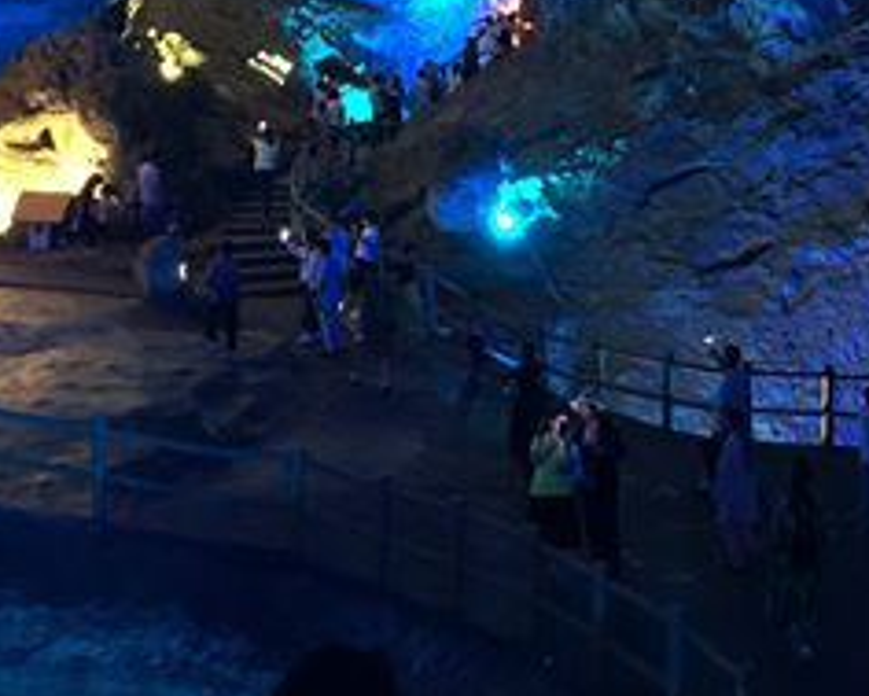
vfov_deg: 24.8
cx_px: 652
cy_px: 105
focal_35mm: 60
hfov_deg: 30.9
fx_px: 1544
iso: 200
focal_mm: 4.15
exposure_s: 1/4
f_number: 2.2
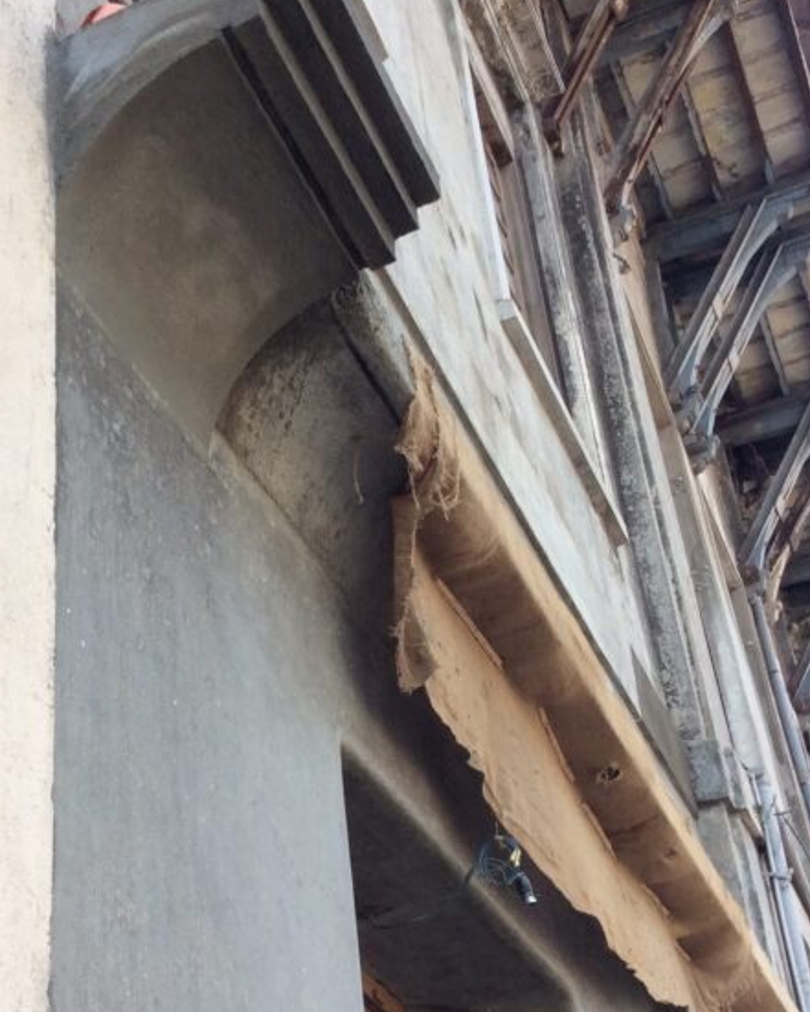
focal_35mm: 58
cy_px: 652
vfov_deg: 32.3
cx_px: 203
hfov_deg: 25.9
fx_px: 1738
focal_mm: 3.3
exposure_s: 1/266
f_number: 2.4
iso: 32
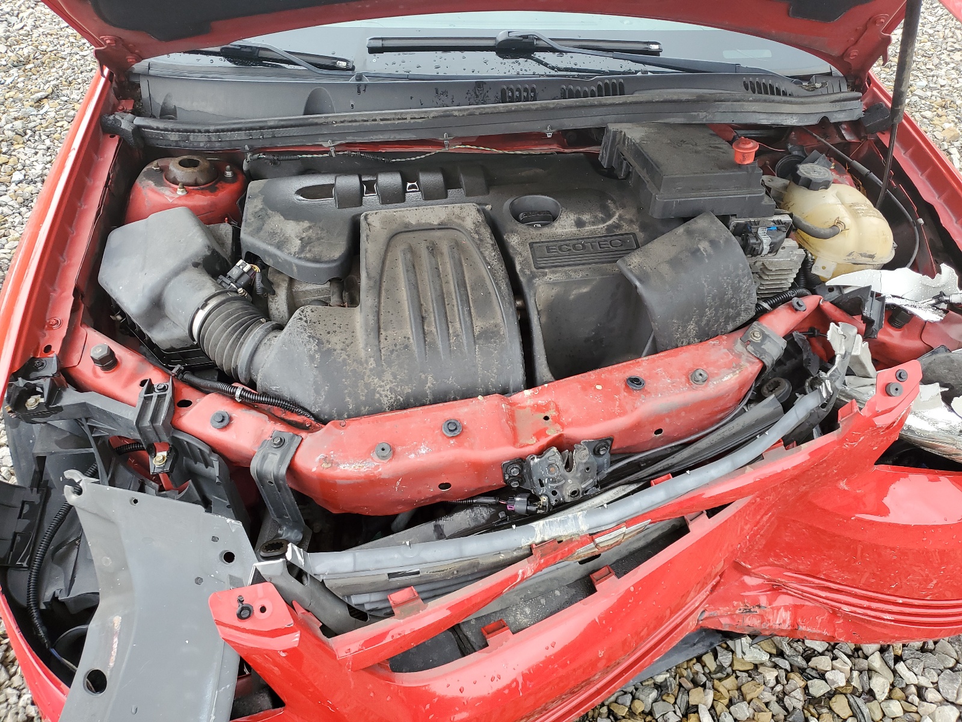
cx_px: 481
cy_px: 361
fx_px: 723
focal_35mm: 26
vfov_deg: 53.1
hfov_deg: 67.3
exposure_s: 1/120
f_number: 1.5
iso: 57
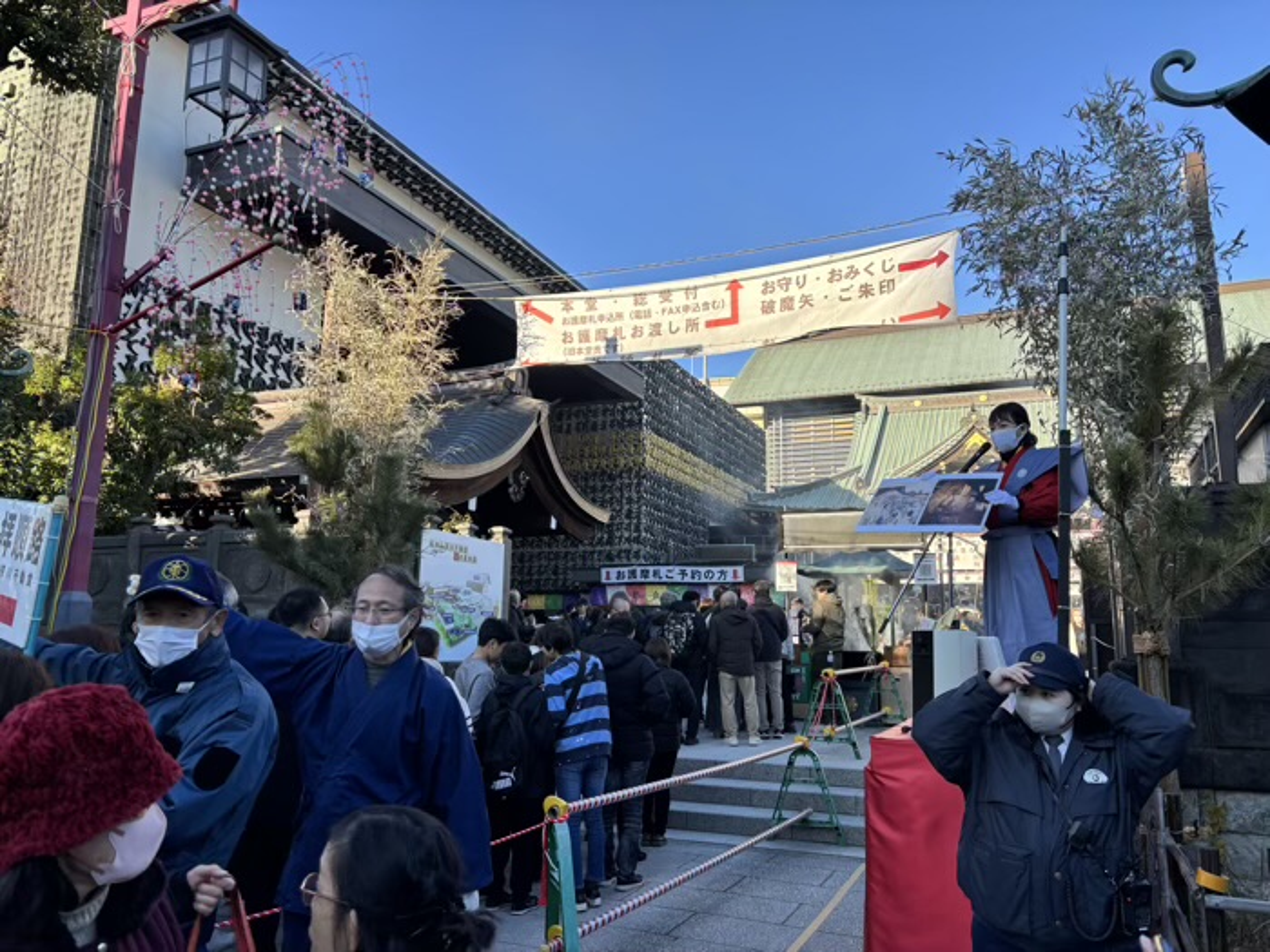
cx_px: 635
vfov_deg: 53.1
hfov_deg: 67.3
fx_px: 954
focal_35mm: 26
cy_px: 476
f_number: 1.6
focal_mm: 5.96
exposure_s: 1/943
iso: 50
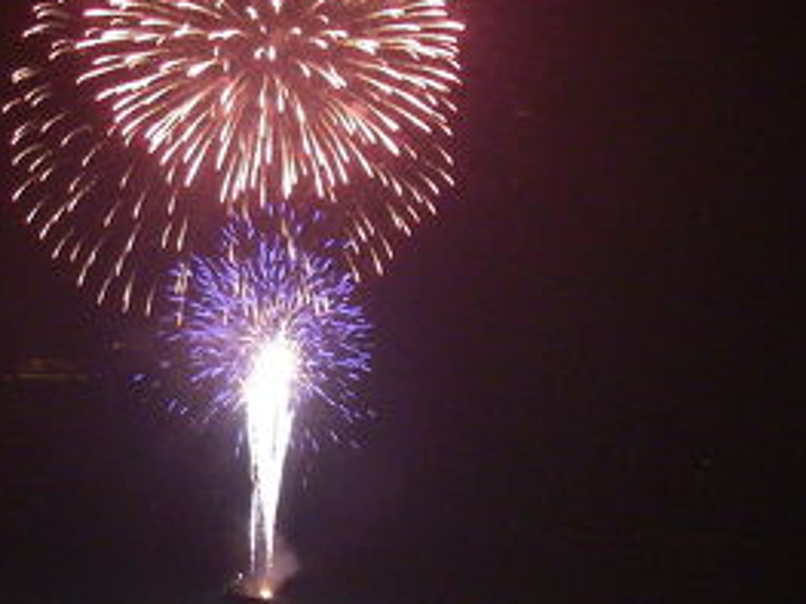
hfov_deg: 20.5
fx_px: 2188
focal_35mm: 94
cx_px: 92
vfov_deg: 15.7
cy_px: 385
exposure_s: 1/4
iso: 320
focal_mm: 6.3
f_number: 3.3
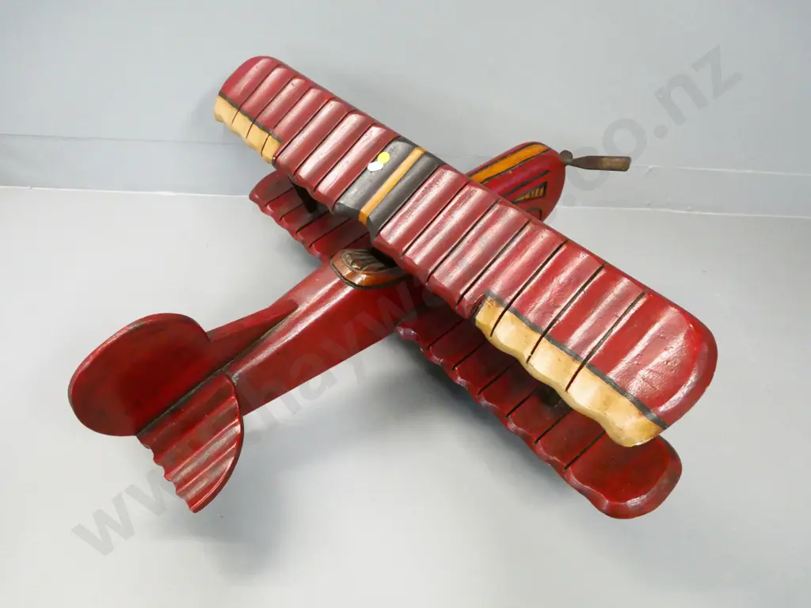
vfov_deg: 49.7
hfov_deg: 63.4
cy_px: 304
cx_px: 406
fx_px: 656
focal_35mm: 28
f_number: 6.3
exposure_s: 1/60
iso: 3200
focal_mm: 14
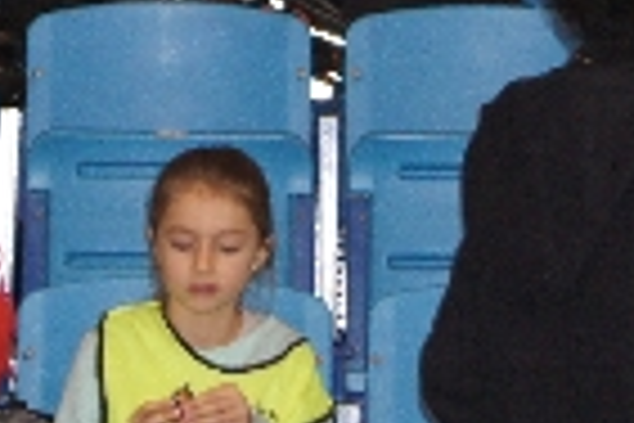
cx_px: 432
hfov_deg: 5.9
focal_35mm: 351
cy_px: -322
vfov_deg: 3.9
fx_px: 6183
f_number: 5.6
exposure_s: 1/80
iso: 1000
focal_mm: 55
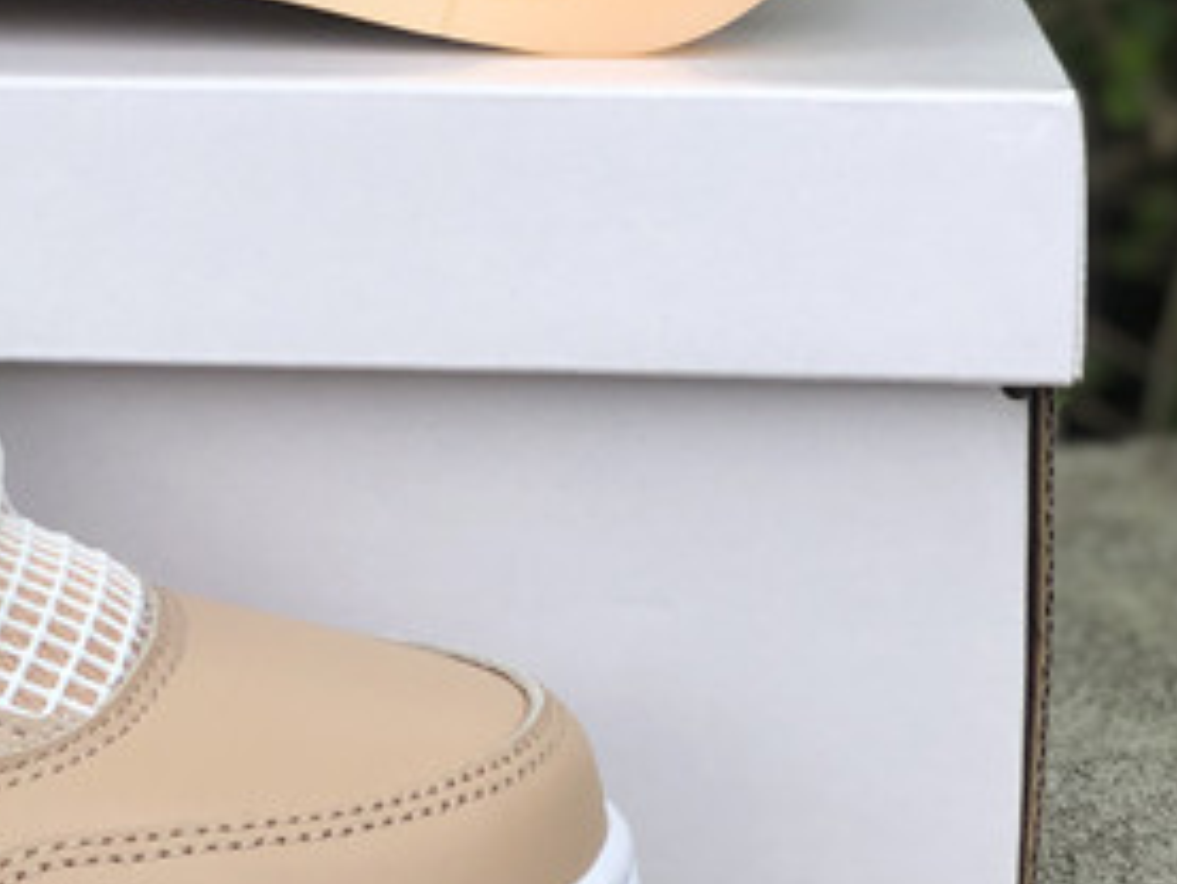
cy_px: 168
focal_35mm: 139
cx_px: -297
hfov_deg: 13.7
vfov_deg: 10.6
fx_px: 4728
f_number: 2.4
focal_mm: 6
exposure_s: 1/827
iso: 16
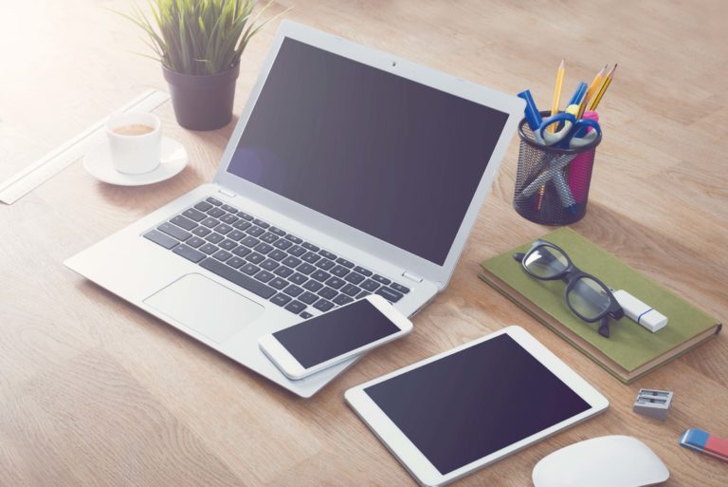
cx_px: 364
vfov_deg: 27.0
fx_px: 1012
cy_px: 244
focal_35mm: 50
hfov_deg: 39.6
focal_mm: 50
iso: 100
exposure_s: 1/160
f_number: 14
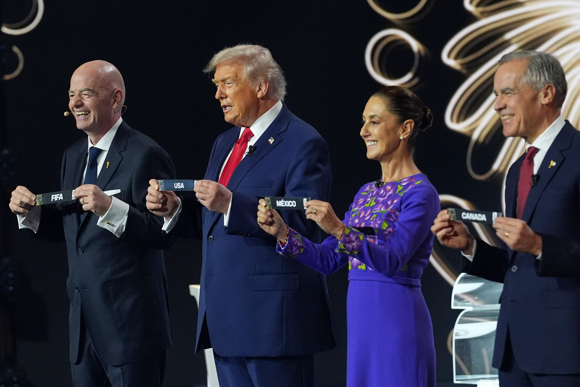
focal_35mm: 256
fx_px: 4124
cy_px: 194
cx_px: 290
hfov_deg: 8.0
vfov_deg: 5.4
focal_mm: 171
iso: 3200
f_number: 4
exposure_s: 1/400
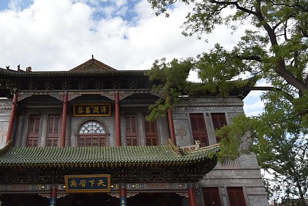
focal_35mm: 33
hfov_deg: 55.7
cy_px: 77
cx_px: 97
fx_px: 282
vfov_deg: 39.7
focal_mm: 14
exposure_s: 1/8000
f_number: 2.8
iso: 640
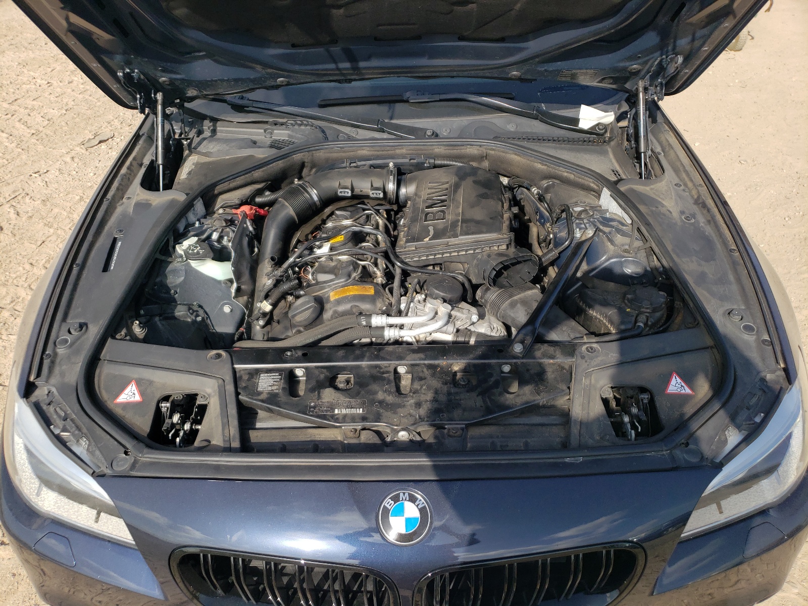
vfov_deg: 53.1
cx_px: 404
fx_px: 607
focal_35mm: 26
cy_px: 303
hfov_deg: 67.3
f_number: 1.5
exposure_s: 1/2000
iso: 50
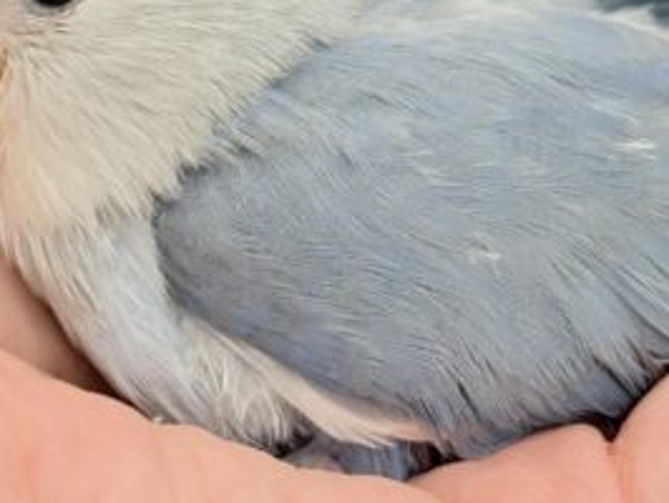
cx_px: 433
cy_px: 96
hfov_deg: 15.7
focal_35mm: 125
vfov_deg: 11.8
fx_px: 2418
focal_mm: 5.96
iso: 50
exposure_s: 1/50
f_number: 1.6
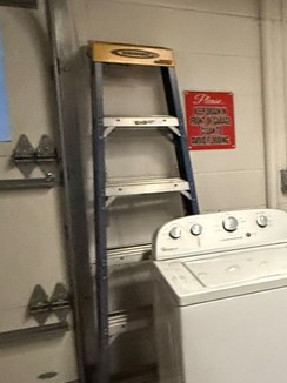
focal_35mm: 44
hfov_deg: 27.7
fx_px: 487
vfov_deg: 43.0
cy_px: 199
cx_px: 367
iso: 1000
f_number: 2.2
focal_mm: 2.22
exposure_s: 1/60
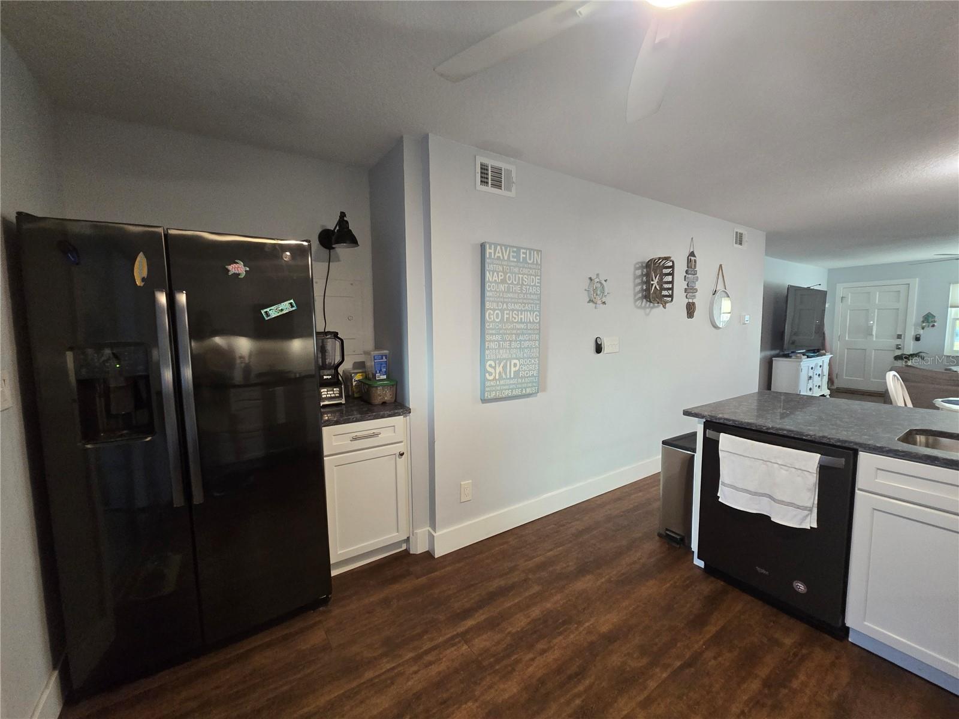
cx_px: 480
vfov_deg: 89.9
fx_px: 360
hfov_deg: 106.2
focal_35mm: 13
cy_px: 360
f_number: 2.2
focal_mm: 2.2
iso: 640
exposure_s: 1/60
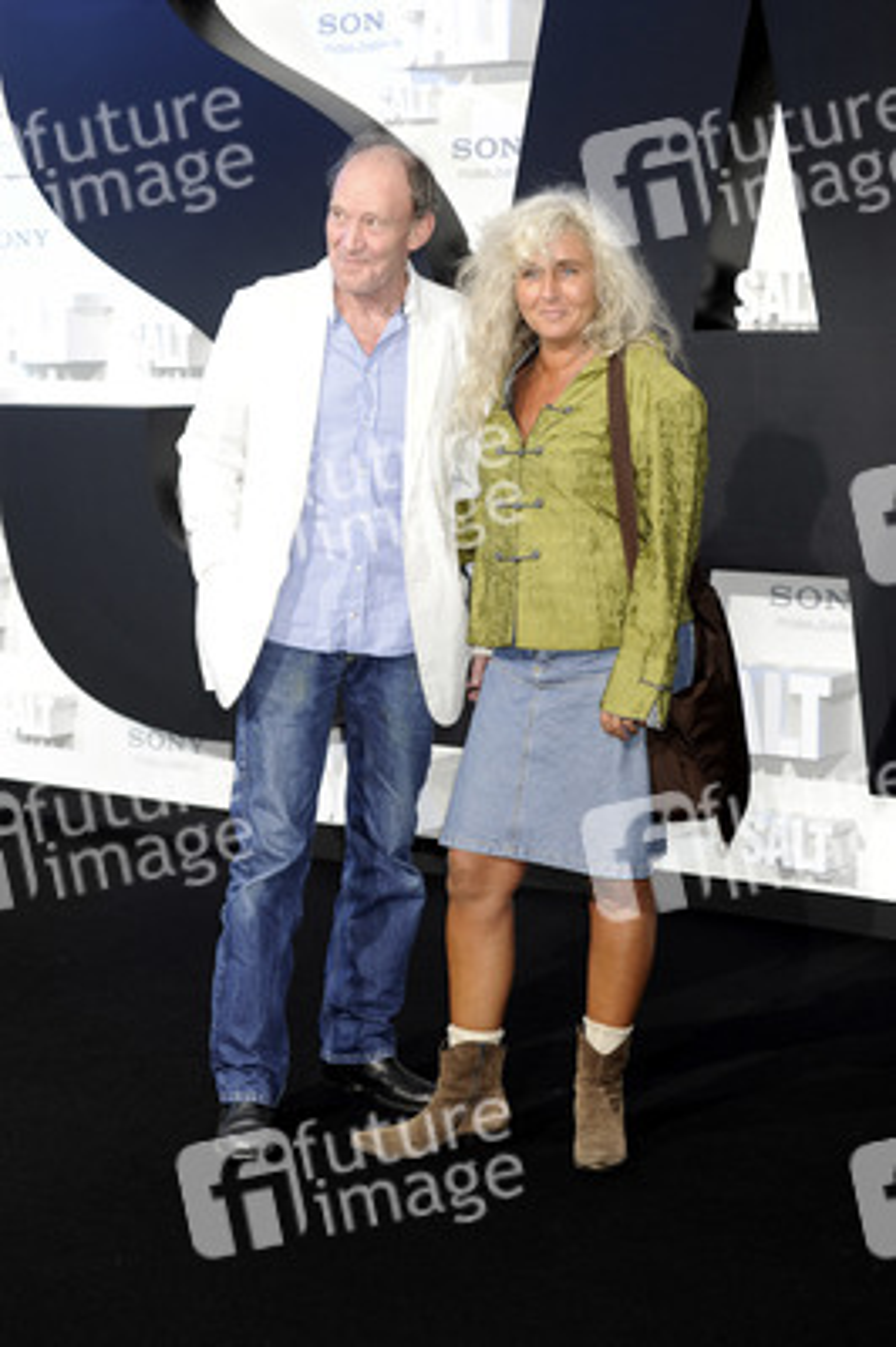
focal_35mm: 70
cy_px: 674
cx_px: 448
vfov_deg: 28.9
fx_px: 2618
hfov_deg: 19.4
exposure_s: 1/160
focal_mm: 70
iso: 800
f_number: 5.6
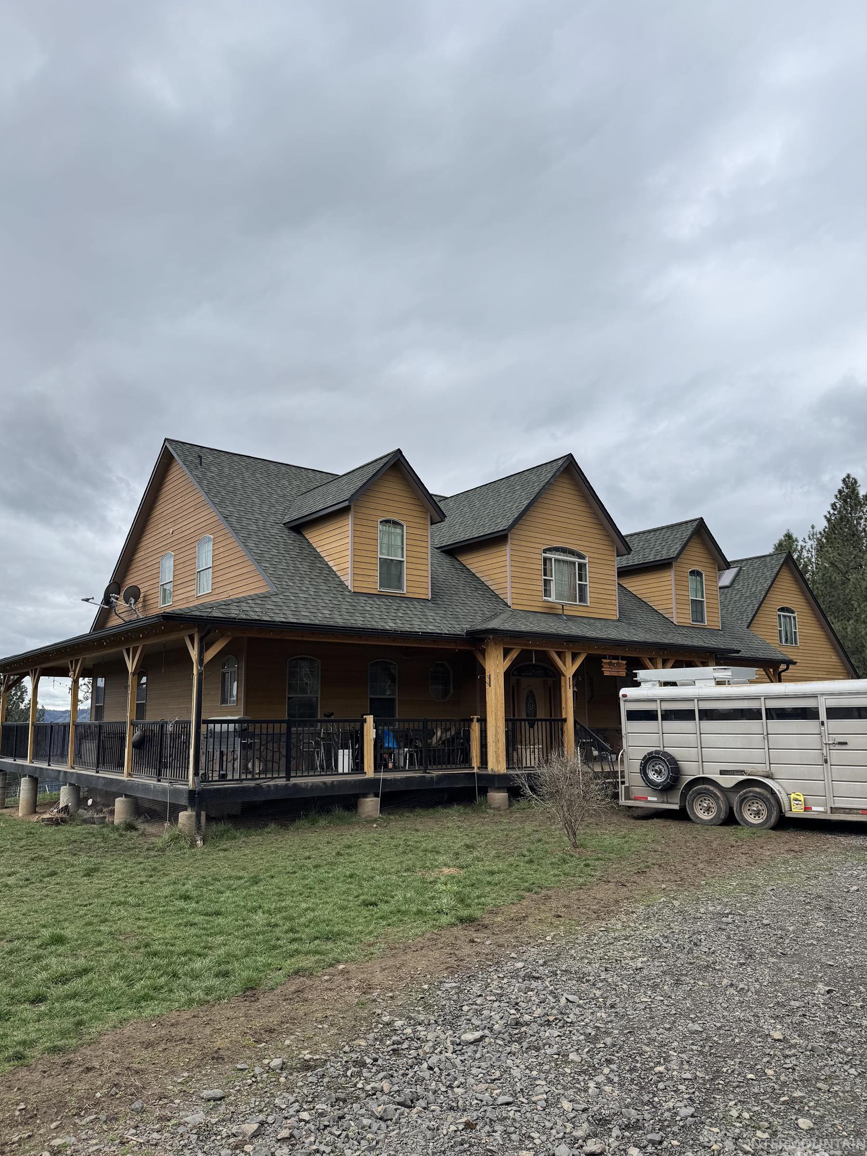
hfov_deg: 54.9
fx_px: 835
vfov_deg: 69.4
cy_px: 596
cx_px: 417
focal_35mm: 25
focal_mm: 6.76
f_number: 1.78
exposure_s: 1/1923
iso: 80
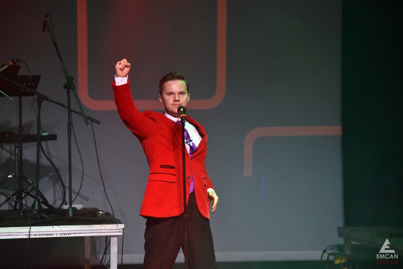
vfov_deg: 8.3
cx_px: 202
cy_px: 134
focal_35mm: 165
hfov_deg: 12.5
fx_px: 1847
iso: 1600
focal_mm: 110
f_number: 4.8
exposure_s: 1/80
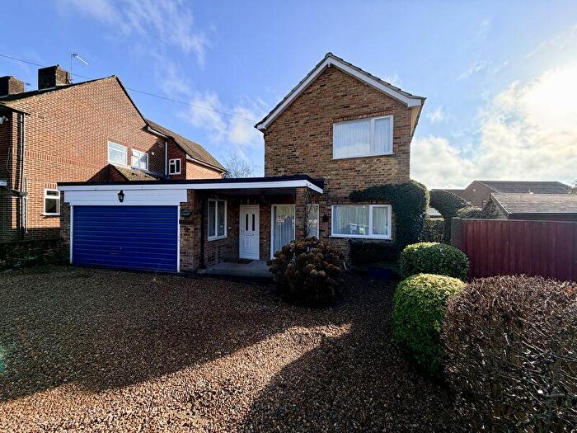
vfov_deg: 85.7
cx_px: 288
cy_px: 216
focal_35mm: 14
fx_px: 233
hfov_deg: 102.1
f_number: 2.2
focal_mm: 2.22
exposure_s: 1/770
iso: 40
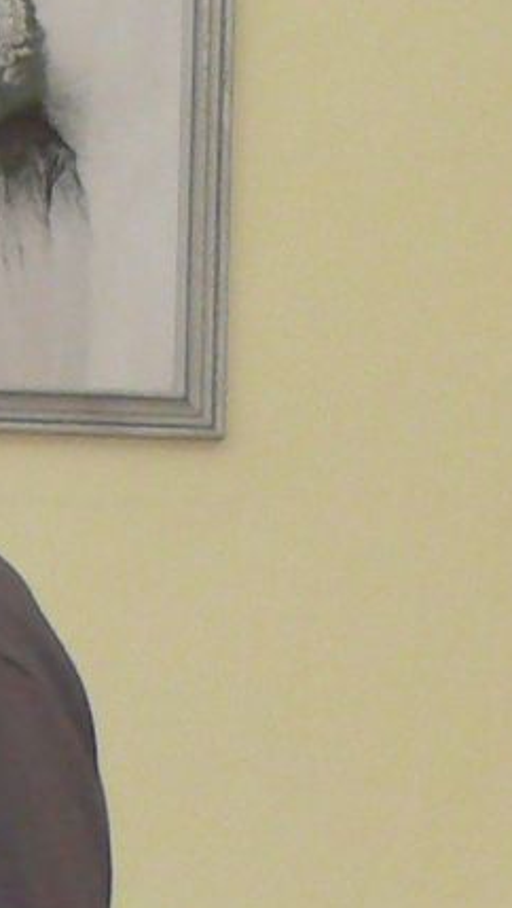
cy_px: 1033
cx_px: -1024
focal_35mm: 317
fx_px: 7634
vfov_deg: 6.8
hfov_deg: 3.7
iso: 200
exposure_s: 1/30
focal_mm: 10.2
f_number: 3.2
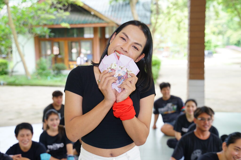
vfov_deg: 29.9
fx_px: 301
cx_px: 120
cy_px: 80
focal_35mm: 45
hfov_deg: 43.6
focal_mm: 45
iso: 640
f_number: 4
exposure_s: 1/160
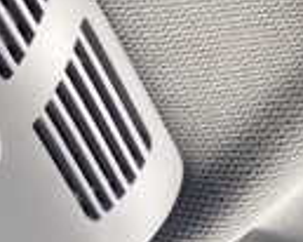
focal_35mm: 136
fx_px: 1219
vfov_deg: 11.3
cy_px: 49
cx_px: -352
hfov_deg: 12.1
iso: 200
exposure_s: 1/60
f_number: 2.3
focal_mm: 5.4
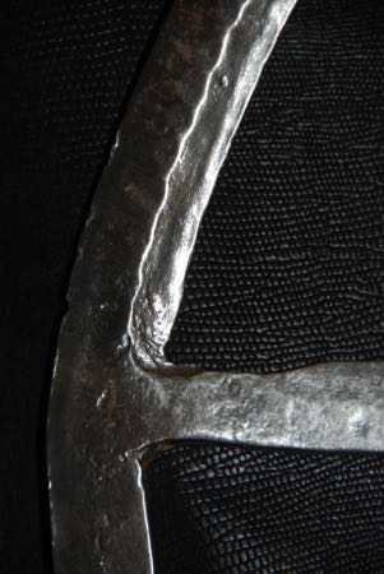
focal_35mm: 255
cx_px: 192
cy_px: 287
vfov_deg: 8.1
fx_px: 4070
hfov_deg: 5.4
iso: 200
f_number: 5.6
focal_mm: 170
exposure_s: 1/60
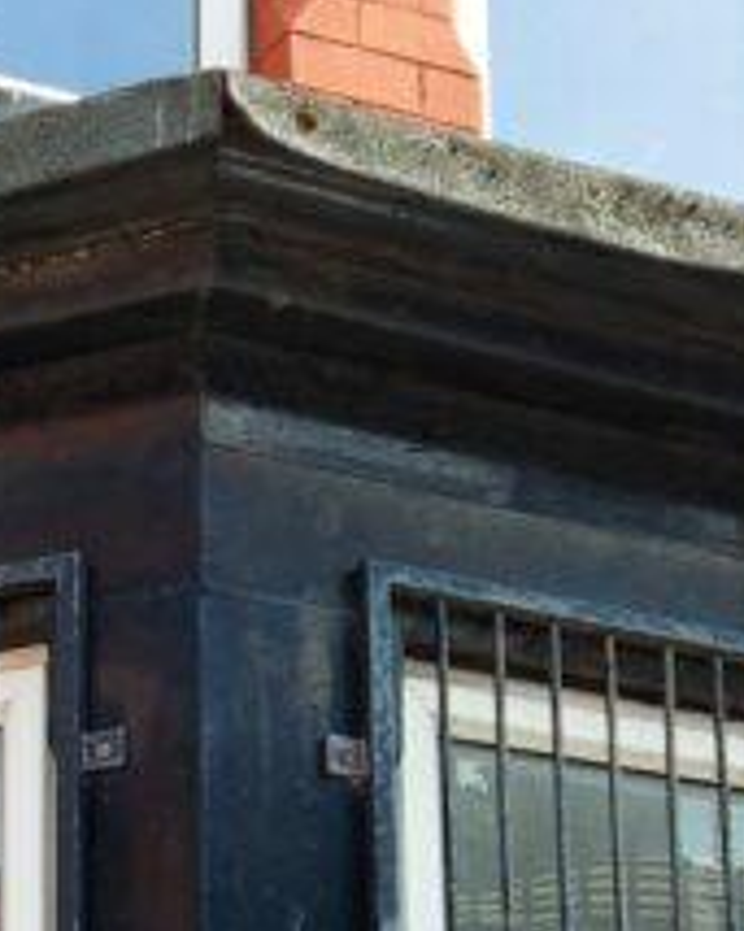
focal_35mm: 112
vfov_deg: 16.8
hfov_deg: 13.3
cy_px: 948
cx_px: -170
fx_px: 3085
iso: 32
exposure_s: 1/324
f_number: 1.8
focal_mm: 5.23
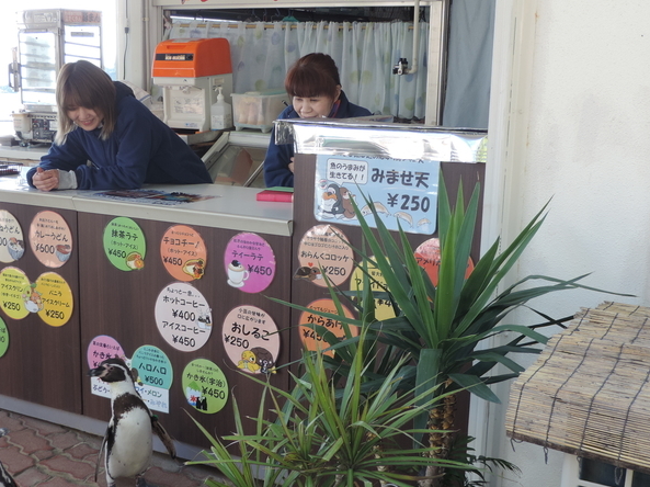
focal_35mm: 54
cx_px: 256
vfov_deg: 27.0
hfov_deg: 35.4
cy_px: 269
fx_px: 1013
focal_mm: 7.1
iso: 80
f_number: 3.3
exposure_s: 1/60
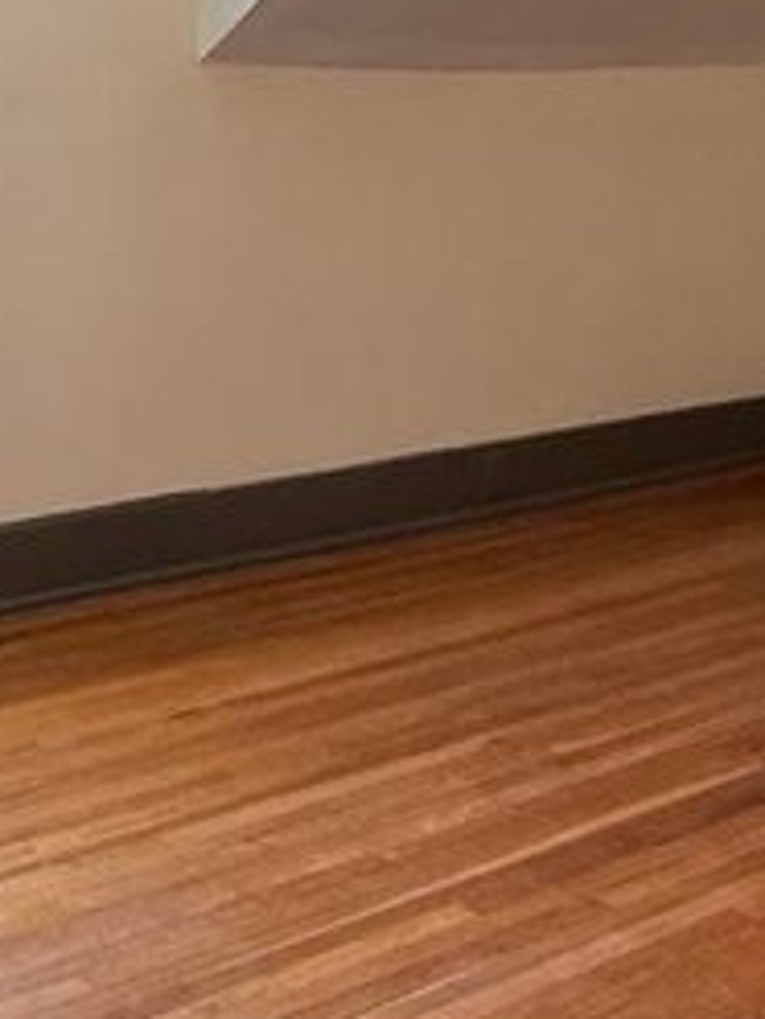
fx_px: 1886
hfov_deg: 22.9
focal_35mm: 64
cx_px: 339
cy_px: 454
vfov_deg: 30.2
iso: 500
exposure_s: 1/60
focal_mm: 2.22
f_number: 2.2
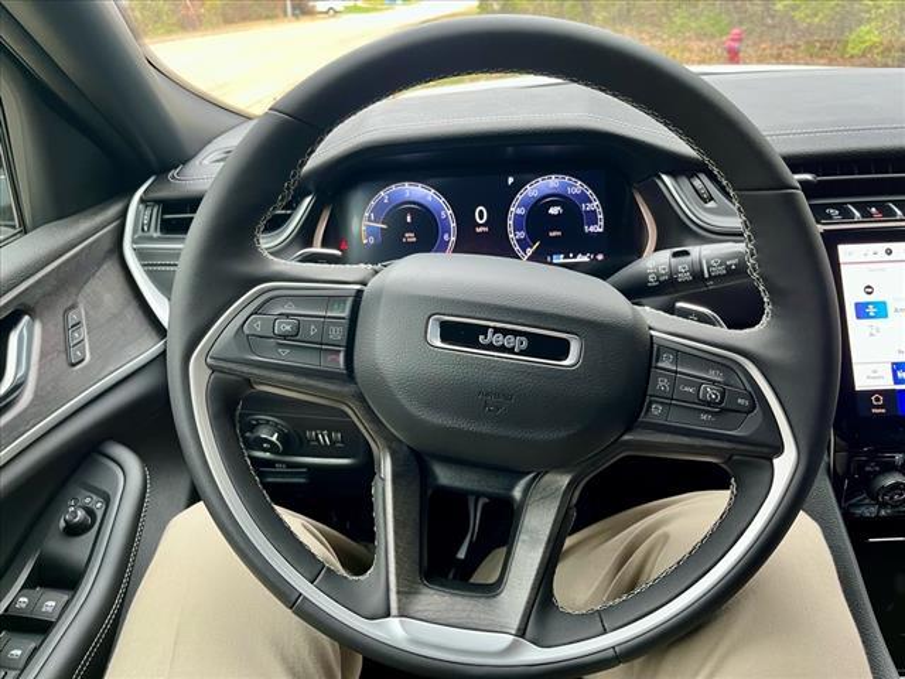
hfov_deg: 67.3
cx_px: 452
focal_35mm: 26
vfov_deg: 53.1
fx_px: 680
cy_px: 340
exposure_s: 1/79
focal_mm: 5.1
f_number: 1.6
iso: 125
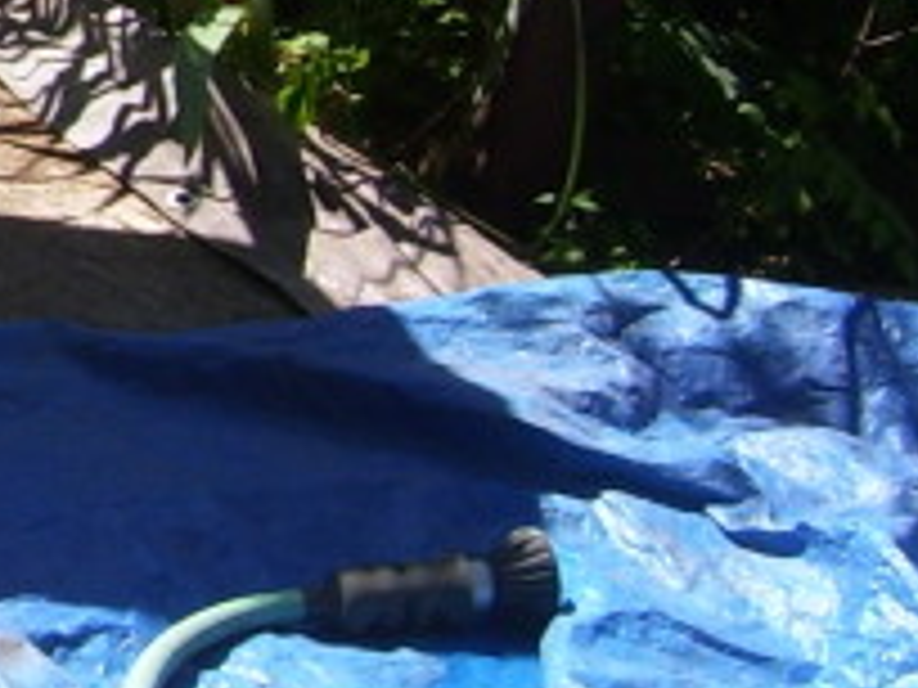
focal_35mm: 186
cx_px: -891
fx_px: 4933
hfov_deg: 9.9
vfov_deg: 7.9
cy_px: -139
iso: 80
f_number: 4.8
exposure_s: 1/350
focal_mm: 6
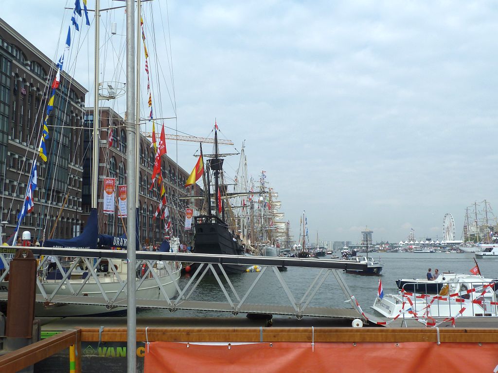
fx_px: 532
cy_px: 186
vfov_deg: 38.7
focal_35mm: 37
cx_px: 249
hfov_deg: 50.1
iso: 80
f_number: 4.5
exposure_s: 1/500
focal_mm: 6.1
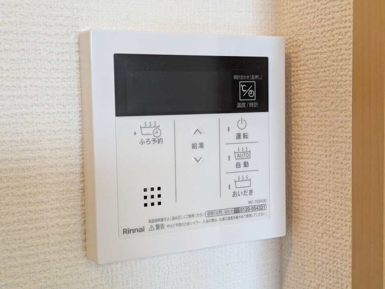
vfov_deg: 28.6
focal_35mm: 51
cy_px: 144
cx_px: 192
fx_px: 567
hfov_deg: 37.5
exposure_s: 1/60
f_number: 1.89
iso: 284
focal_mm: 5.43
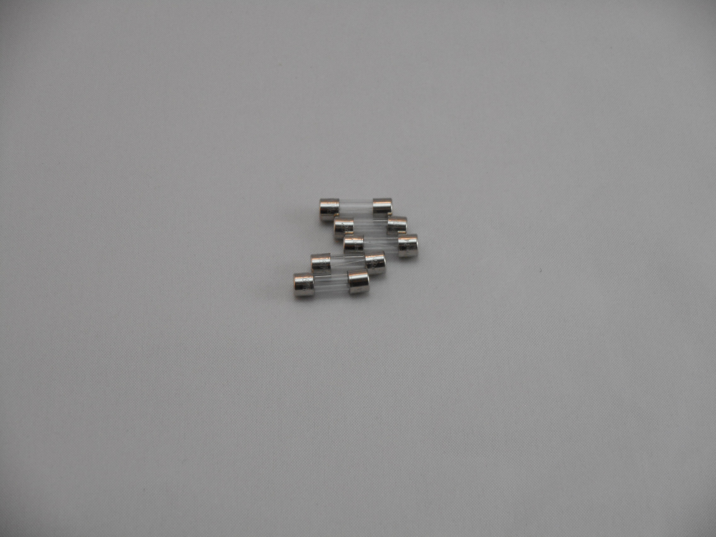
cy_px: 268
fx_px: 2110
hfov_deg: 19.3
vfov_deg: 14.5
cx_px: 358
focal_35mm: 102
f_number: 5.8
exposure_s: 1/60
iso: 280
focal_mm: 18.2
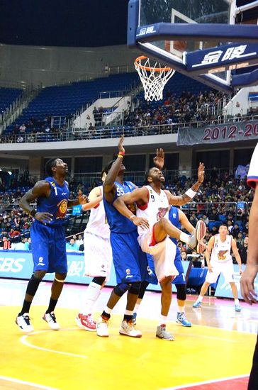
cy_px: 195
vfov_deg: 33.5
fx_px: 648
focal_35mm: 60
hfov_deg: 22.5
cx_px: 129
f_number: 5
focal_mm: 40
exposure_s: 1/640
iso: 5000
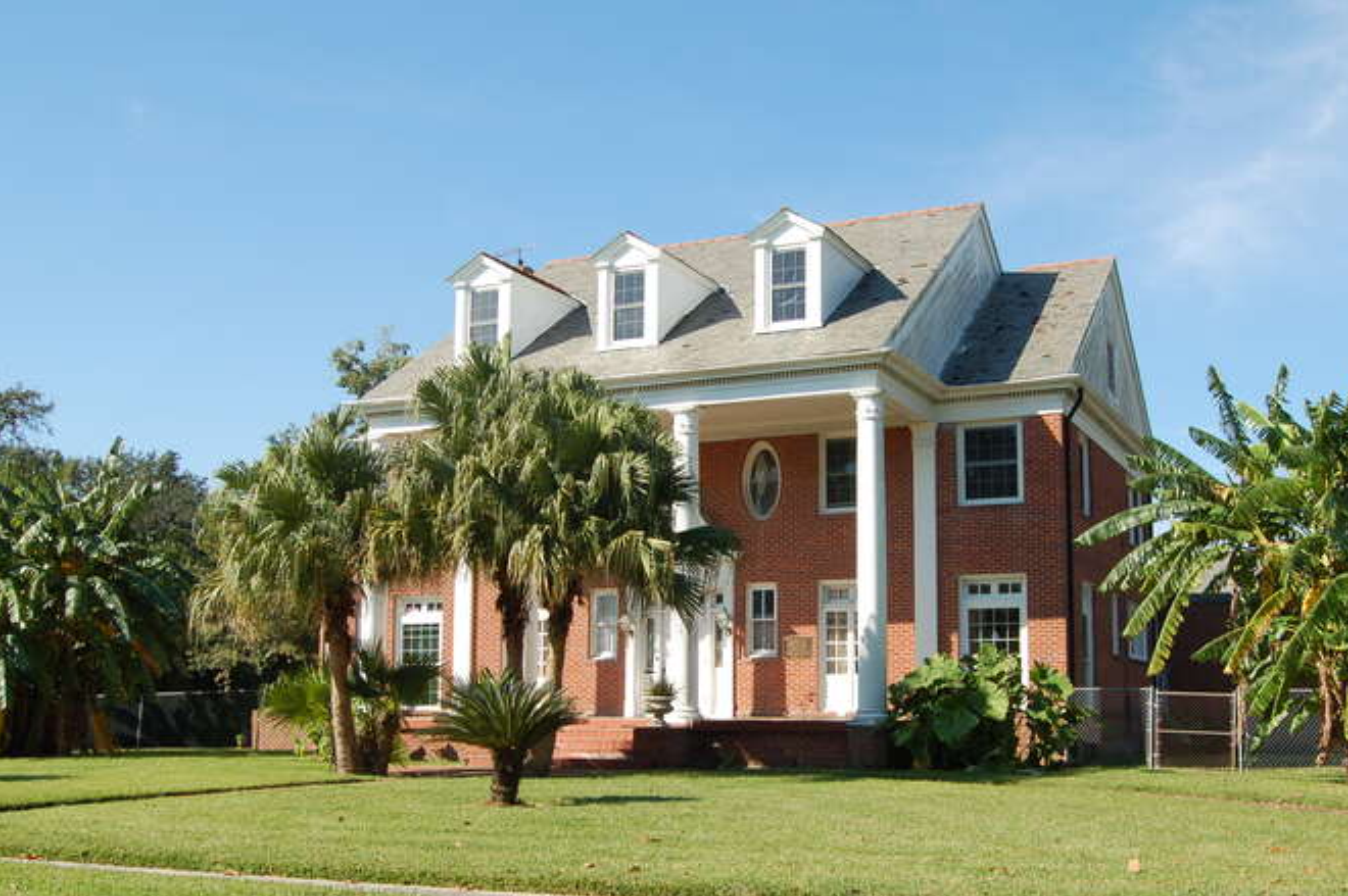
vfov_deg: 33.3
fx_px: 1497
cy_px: 508
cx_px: 748
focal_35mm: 40
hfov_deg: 48.4
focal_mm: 22
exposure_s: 1/250
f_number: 8
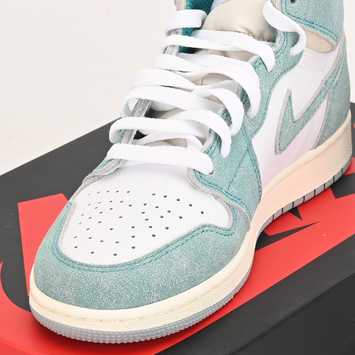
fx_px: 1903
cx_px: 355
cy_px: 209
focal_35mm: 164
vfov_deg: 10.7
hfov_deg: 10.6
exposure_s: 1/200
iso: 100
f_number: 11
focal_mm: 48
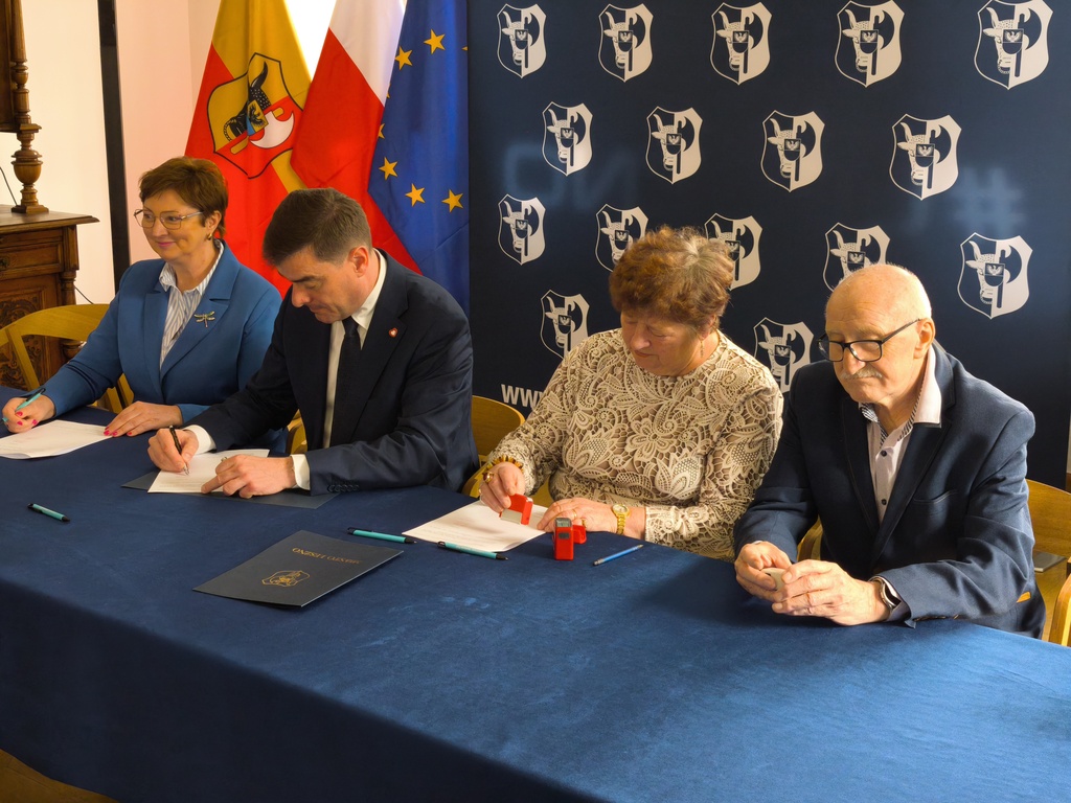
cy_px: 402
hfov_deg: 41.2
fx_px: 1423
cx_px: 536
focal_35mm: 46
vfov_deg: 31.5
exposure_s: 1/120
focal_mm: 6.57
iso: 320
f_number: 1.6
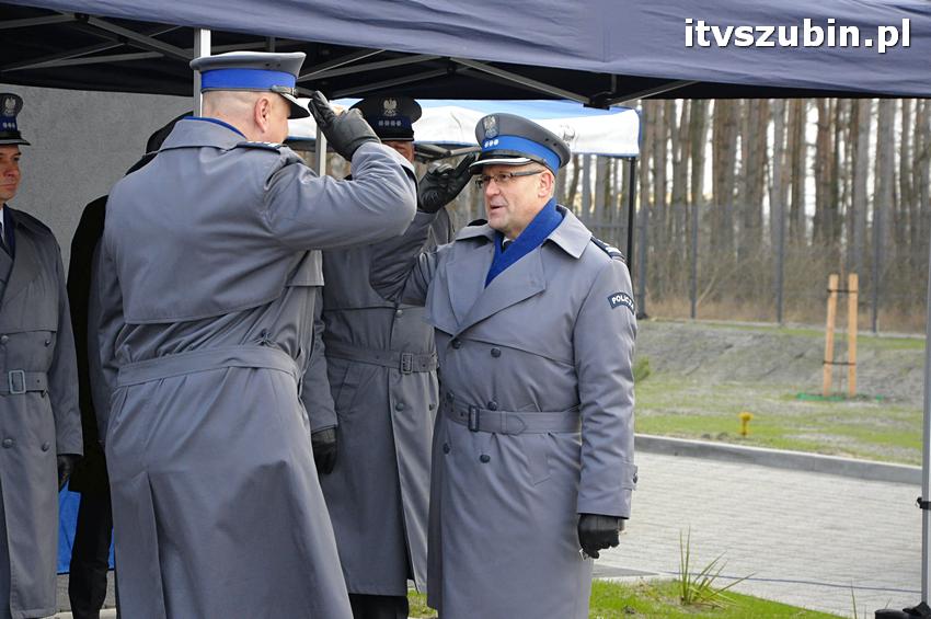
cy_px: 310
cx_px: 466
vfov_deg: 10.7
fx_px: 3294
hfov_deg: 16.1
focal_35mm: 128
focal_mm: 85
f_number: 8
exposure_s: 1/160
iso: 1600
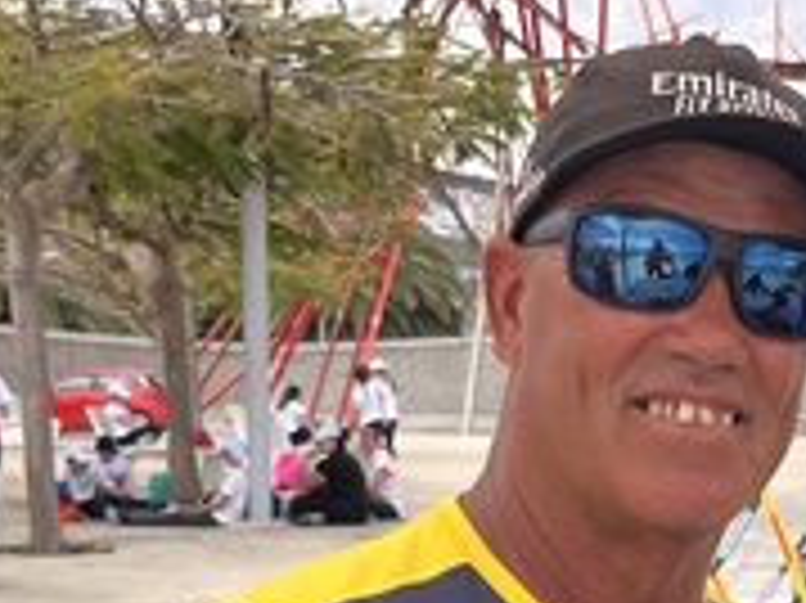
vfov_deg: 15.8
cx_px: 617
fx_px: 2024
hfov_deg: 22.3
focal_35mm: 87
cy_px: 846
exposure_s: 1/2137
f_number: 1.6
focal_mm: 5.1
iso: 50
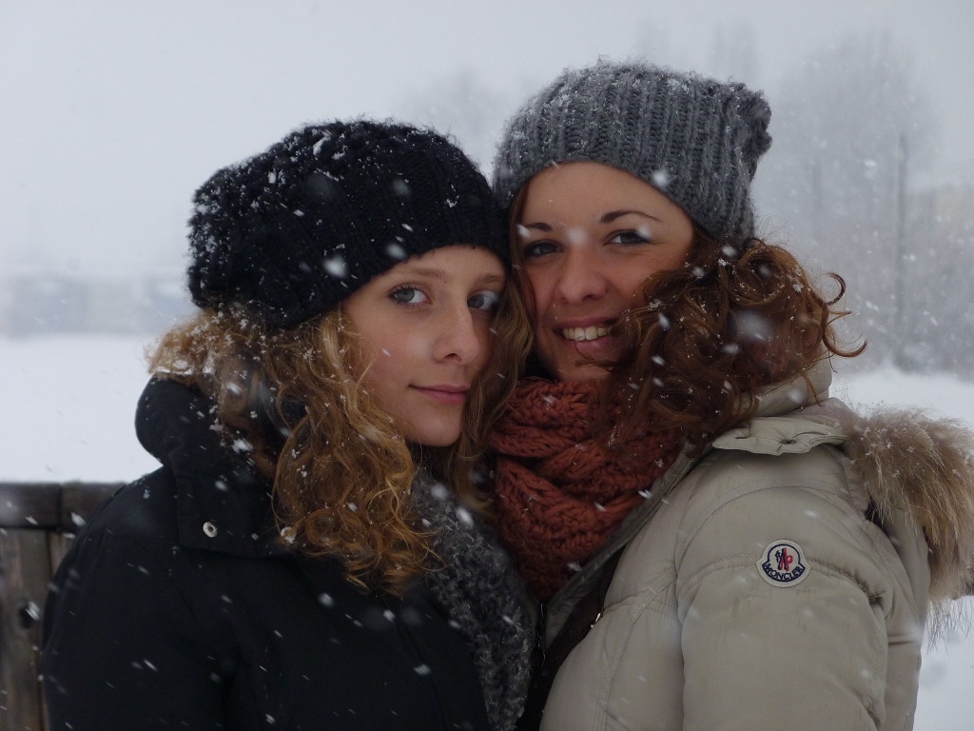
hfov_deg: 9.3
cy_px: 366
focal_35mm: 213
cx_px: 487
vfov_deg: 7.0
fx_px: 5993
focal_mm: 37.8
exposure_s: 1/500
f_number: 3.7
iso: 200
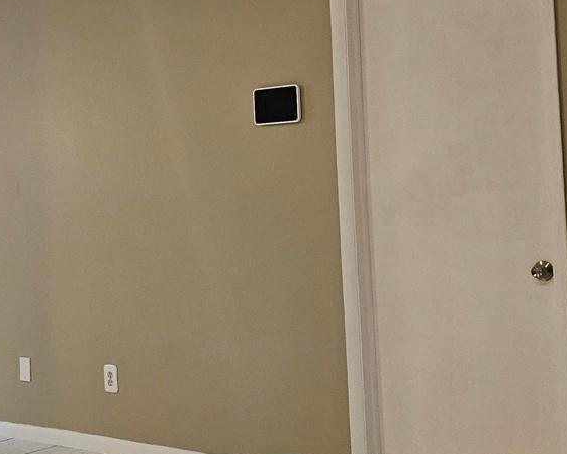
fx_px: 1074
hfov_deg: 29.1
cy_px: 138
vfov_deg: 23.7
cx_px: 136
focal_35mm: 64
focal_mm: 5.4
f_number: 1.8
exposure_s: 1/120
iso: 500
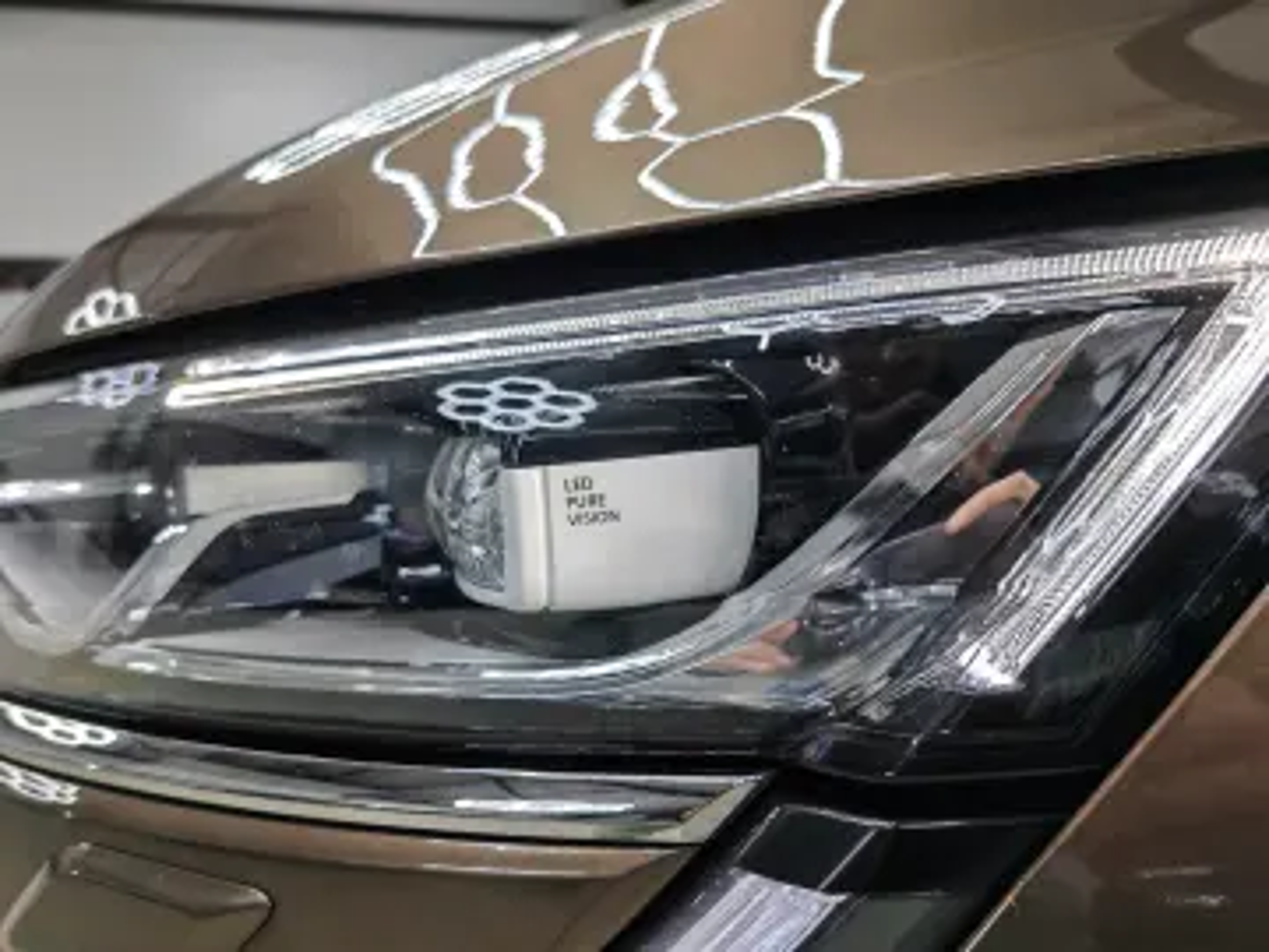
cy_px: 476
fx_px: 953
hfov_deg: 67.3
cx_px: 634
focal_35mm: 26
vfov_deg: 53.1
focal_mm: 5.4
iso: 100
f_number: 1.6
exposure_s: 1/99
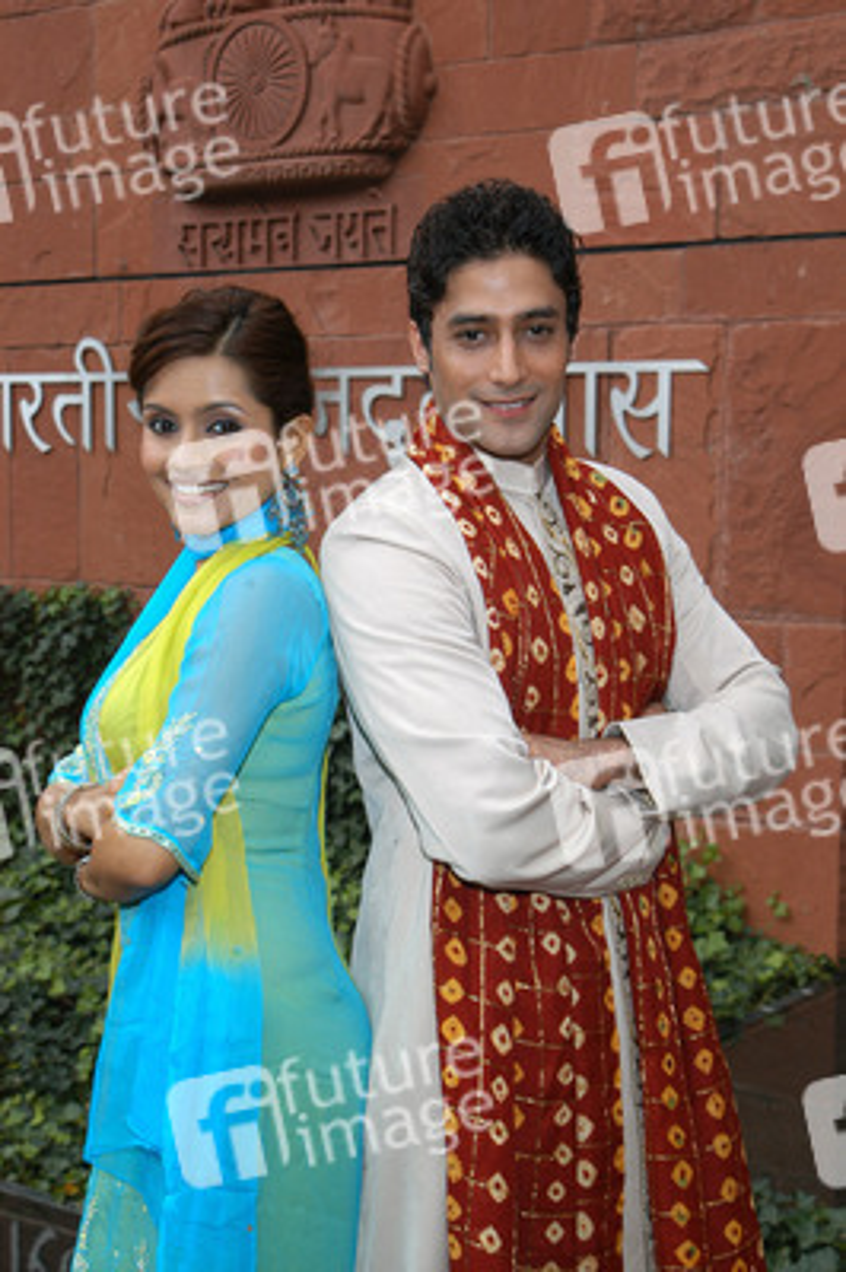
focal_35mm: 60
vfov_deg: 33.4
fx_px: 2119
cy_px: 636
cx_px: 423
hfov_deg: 22.6
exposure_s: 1/125
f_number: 5.6
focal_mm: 40
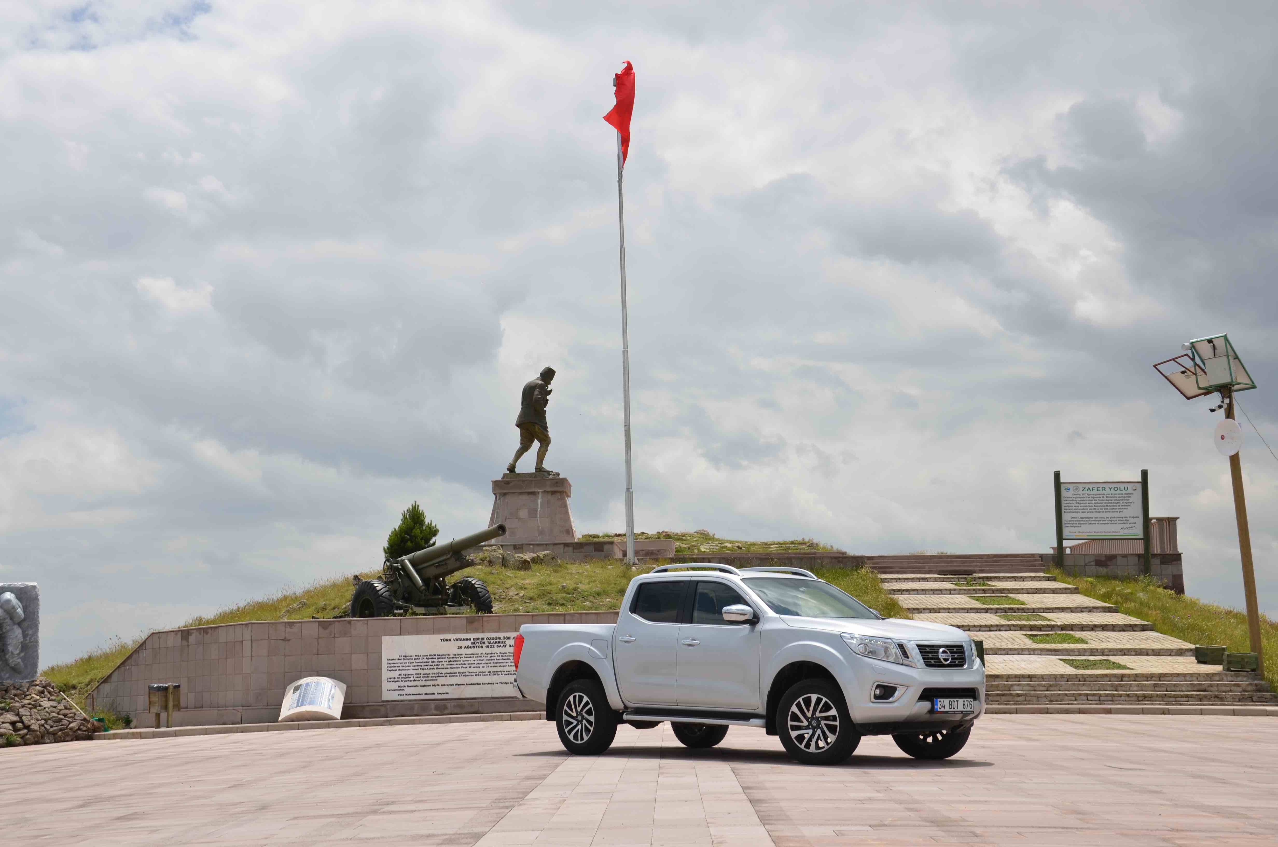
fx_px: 1807
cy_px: 424
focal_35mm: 51
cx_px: 639
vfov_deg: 26.4
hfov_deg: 39.0
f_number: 10
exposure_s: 1/400
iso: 100
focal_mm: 34
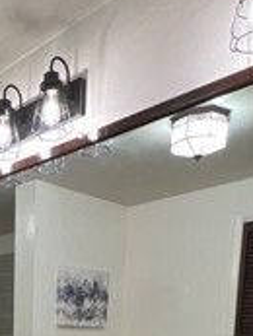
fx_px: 467
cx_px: -19
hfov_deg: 27.9
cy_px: 421
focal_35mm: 48
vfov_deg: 31.7
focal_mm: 1.57
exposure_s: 1/120
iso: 200
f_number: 1.8
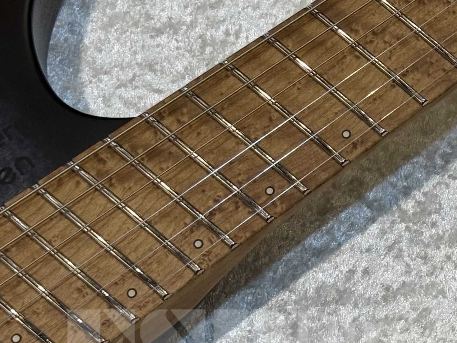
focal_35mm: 135
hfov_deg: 14.2
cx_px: 533
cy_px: -44
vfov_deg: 10.8
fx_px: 1782
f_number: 1.78
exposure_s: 1/120
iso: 80
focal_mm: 6.76
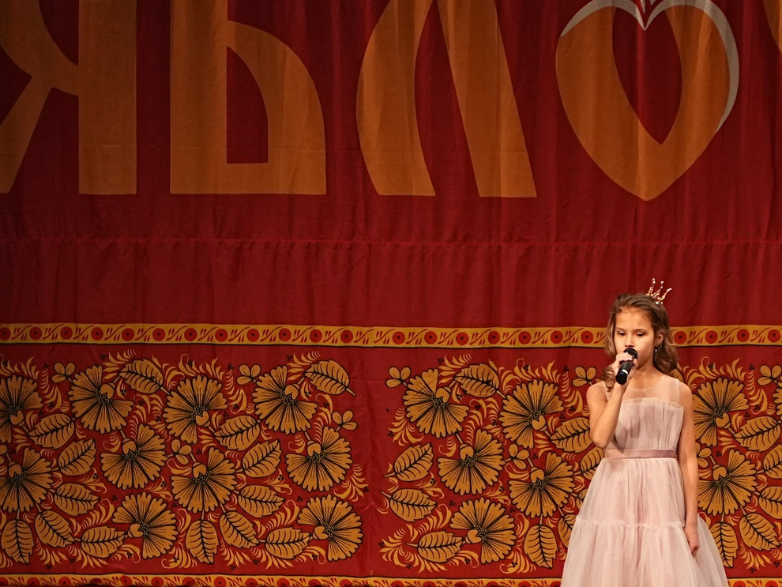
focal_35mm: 261
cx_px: 616
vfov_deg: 5.7
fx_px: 5898
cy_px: 125
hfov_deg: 7.6
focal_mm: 70
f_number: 2.8
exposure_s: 1/400
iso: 1600
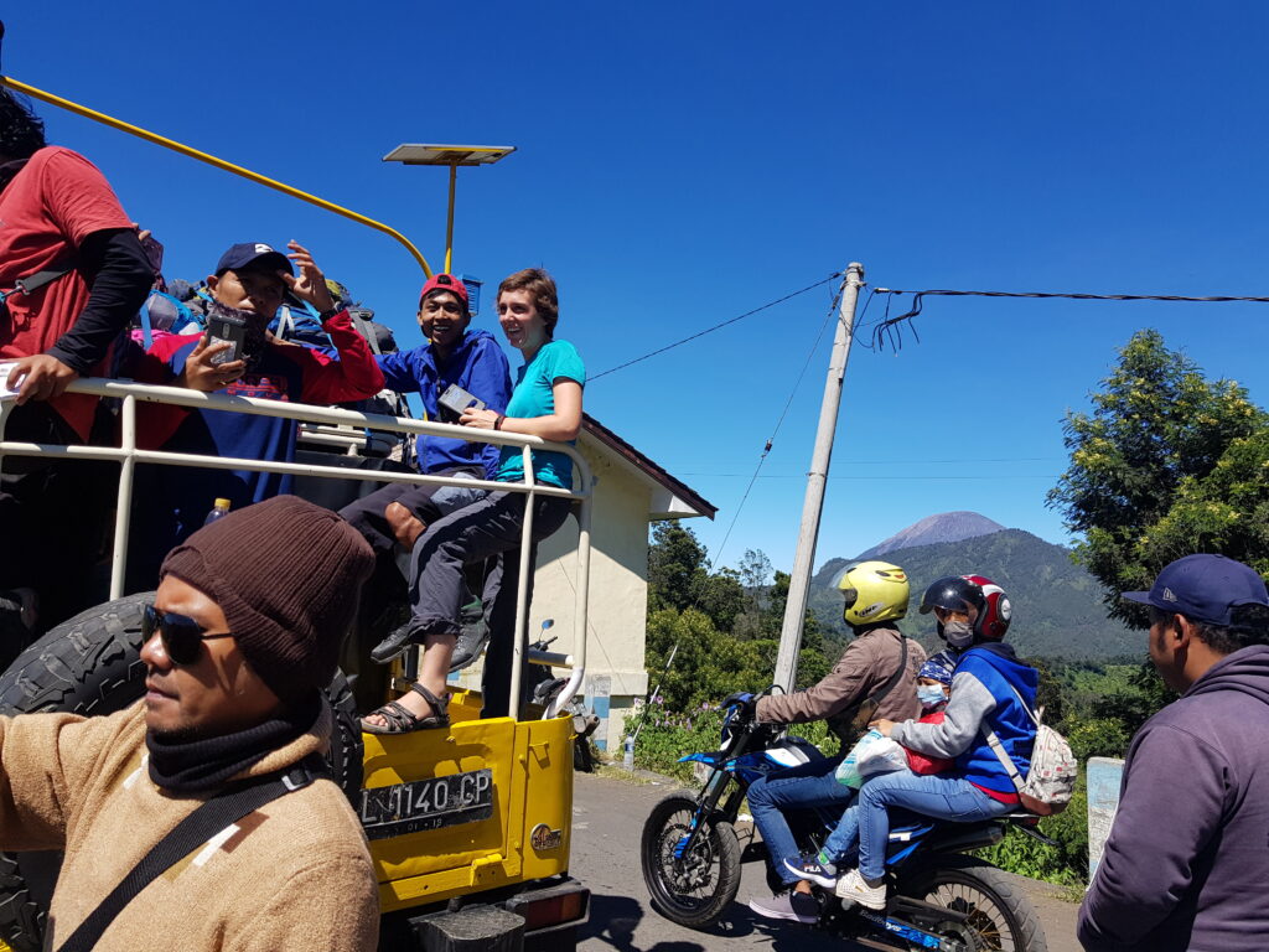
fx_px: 953
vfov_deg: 53.1
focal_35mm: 26
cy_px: 476
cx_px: 634
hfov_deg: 67.3
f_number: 1.7
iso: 40
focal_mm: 4.2
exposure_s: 1/2144
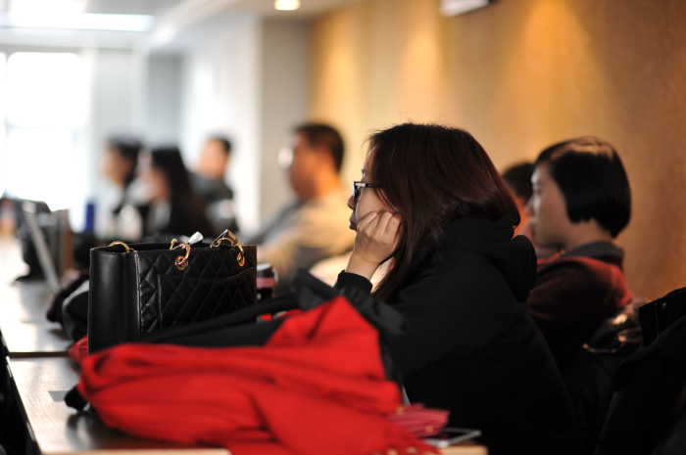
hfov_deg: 23.9
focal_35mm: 85
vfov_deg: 16.0
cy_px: 228
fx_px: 1618
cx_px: 343
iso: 400
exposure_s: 1/60
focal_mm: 85
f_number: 1.6
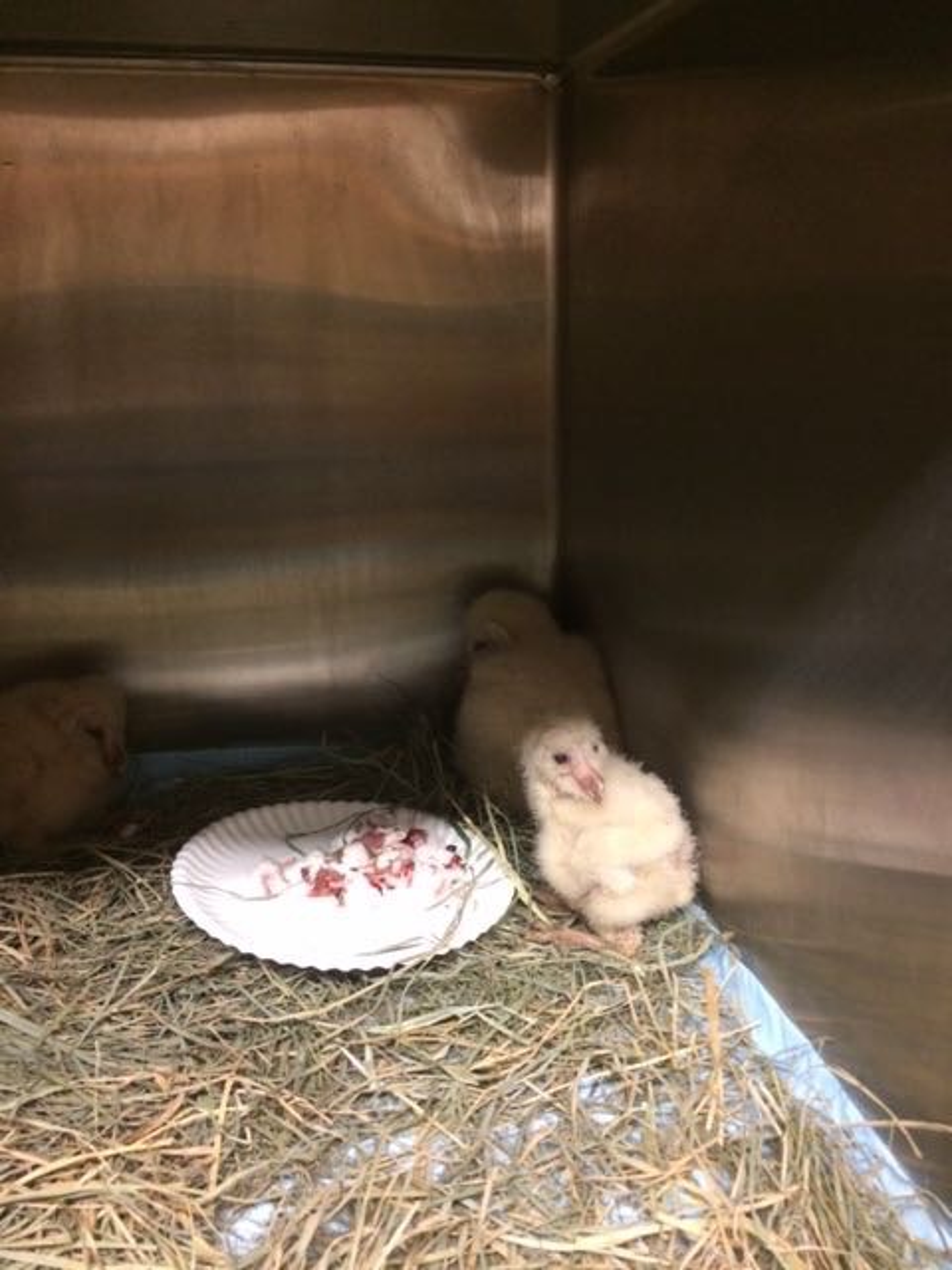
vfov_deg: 61.7
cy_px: 635
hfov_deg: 48.2
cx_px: 476
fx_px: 1063
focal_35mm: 29
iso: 320
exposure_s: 1/24
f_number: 2.2
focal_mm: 4.15
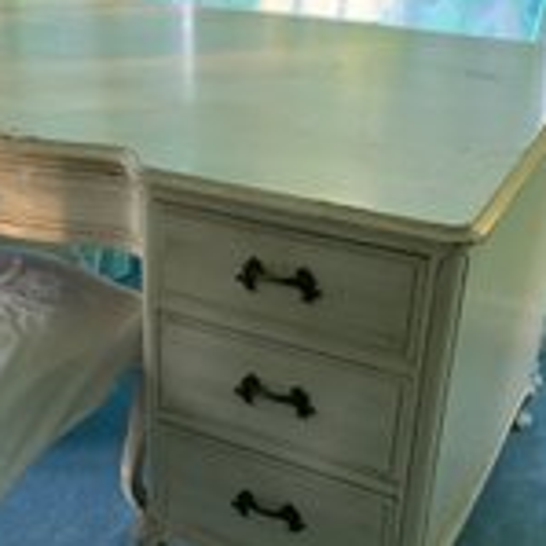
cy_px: 350
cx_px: 126
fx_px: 1053
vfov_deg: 28.9
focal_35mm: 59
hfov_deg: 28.6
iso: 250
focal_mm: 3
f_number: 1.8
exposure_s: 1/40
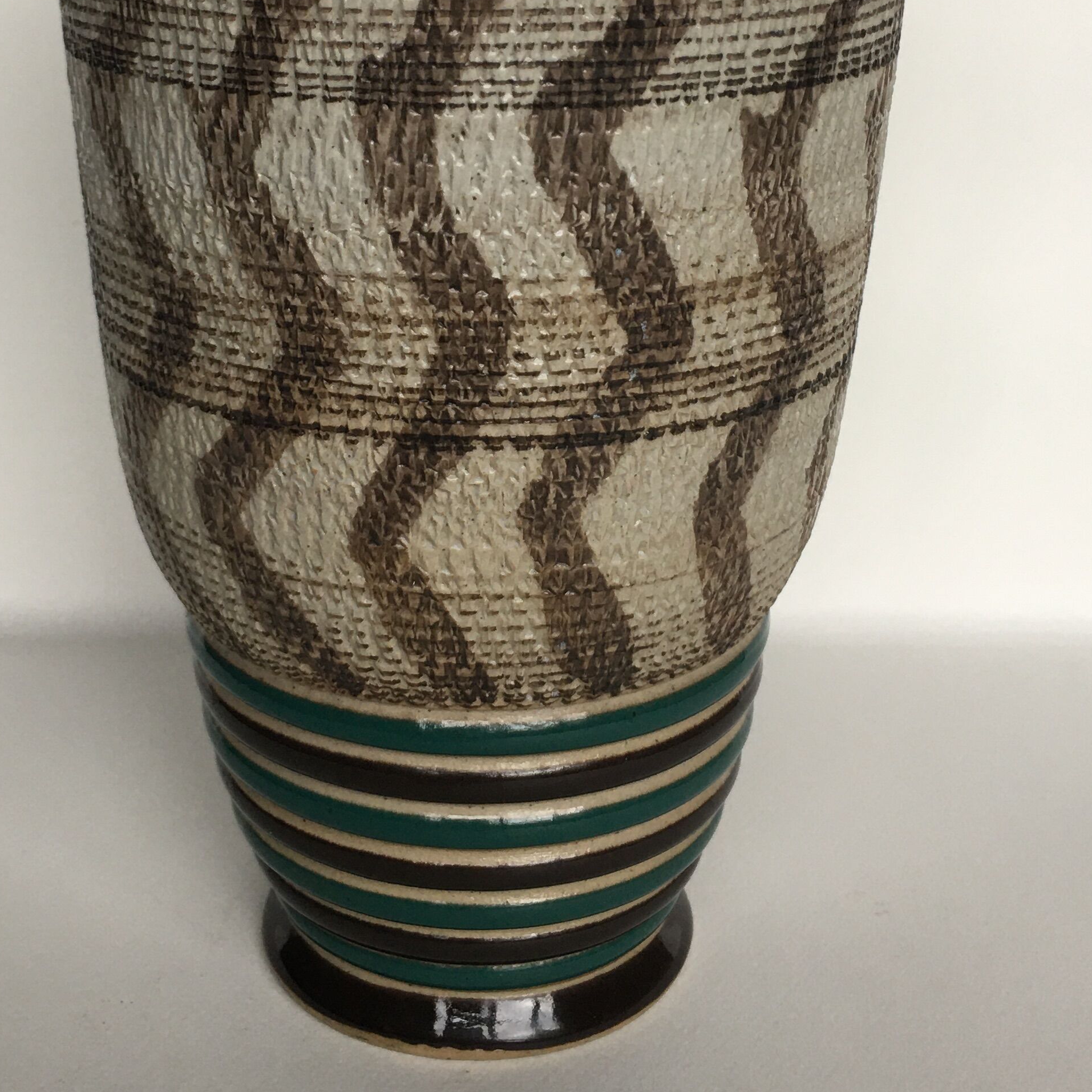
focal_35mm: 54
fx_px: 1927
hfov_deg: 31.6
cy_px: 238
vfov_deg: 30.9
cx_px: 501
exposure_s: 1/50
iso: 32
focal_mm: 4.15
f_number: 2.2
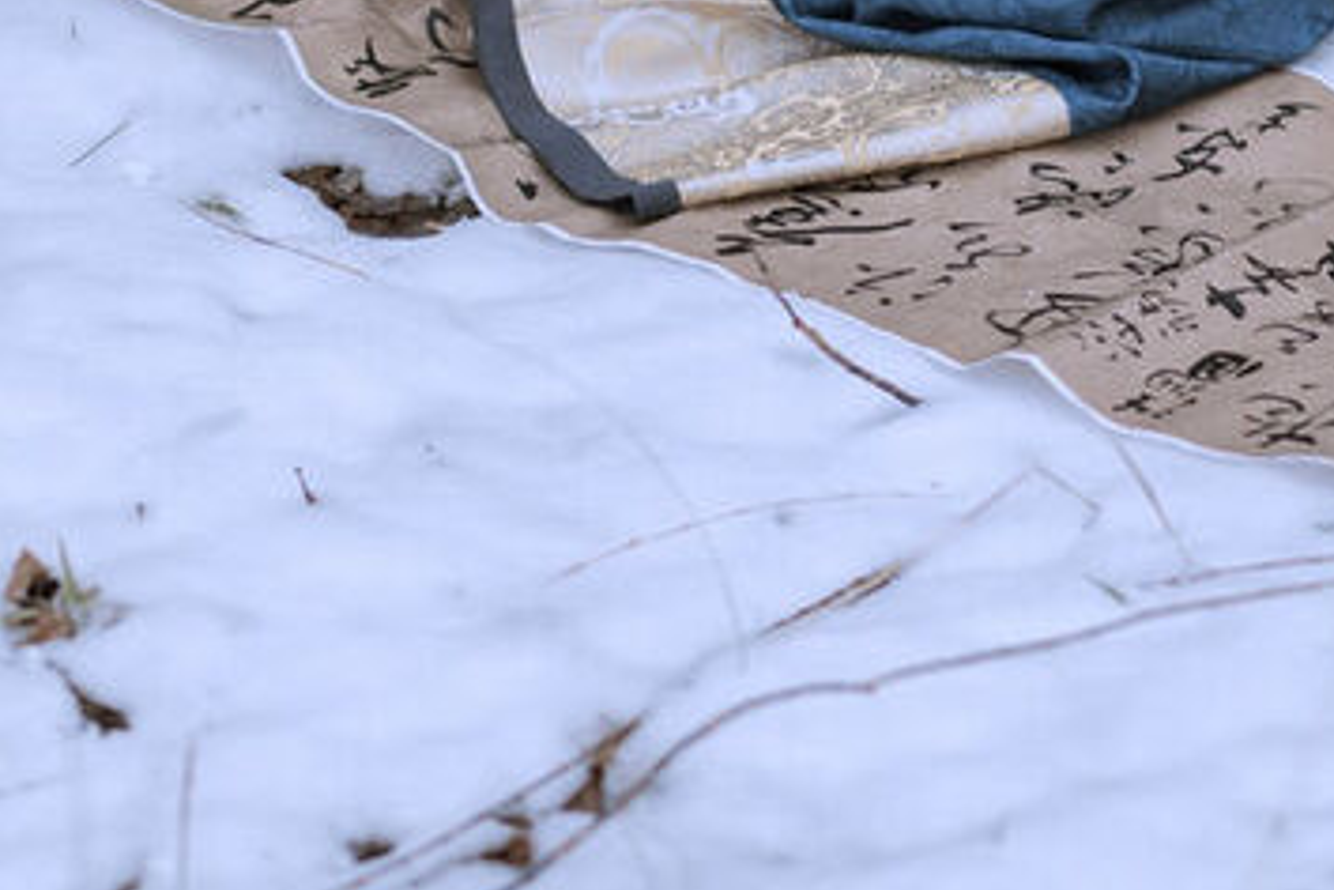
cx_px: 648
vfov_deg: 5.4
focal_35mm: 252
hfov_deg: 8.2
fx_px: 9337
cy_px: -354
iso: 100
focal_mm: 85
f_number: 2
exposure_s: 1/500
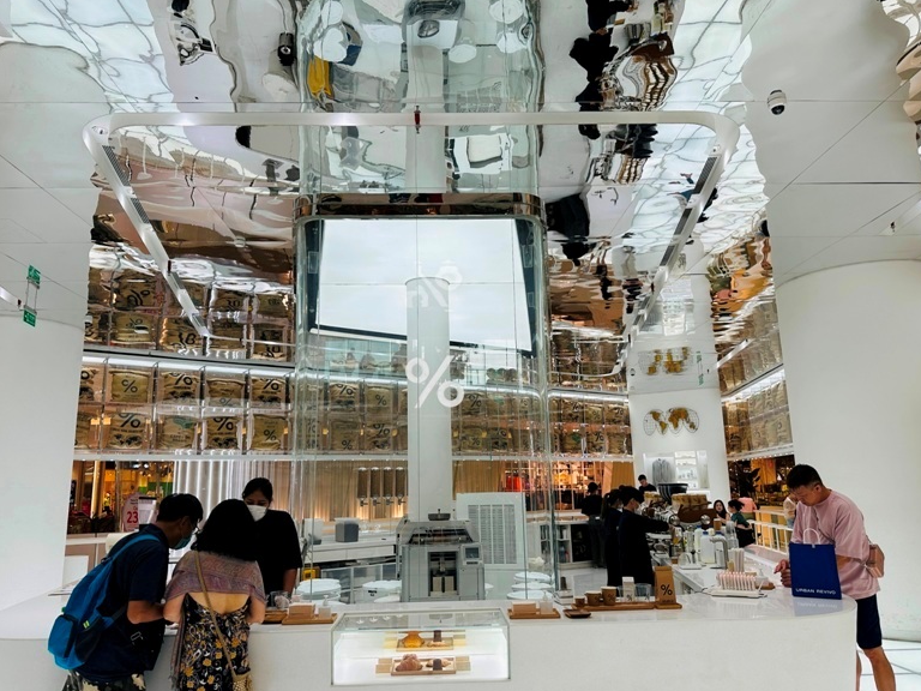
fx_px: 665
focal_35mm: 25
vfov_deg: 54.9
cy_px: 348
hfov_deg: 69.4
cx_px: 456
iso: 80
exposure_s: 1/344
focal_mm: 6.86
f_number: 1.78
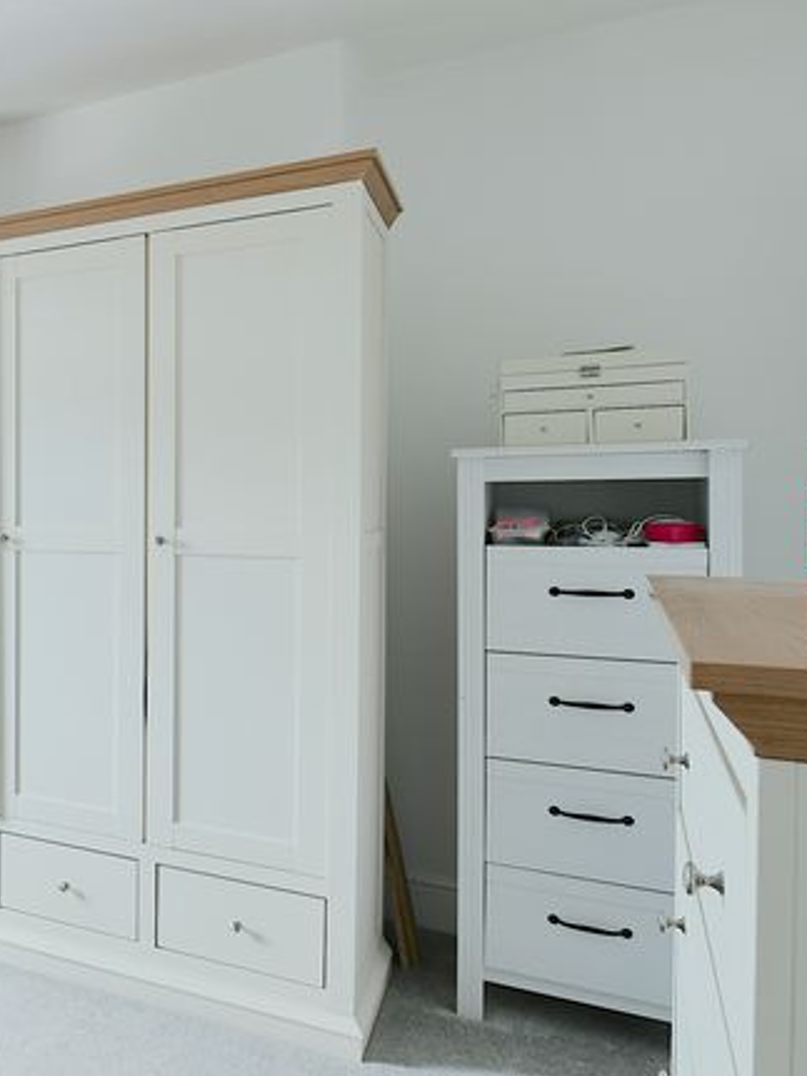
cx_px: -255
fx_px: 995
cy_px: 531
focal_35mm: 32
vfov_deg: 56.8
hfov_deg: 32.5
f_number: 5.6
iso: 160
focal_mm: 14
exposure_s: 1/125
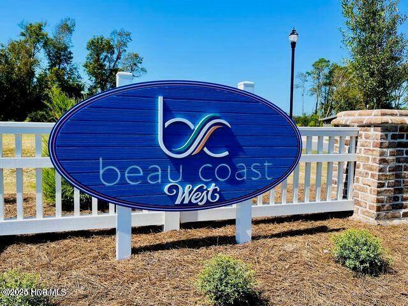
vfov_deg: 53.1
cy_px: 153
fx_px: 306
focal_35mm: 26
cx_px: 204
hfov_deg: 67.3
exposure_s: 1/2755
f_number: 1.6
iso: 50
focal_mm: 5.1
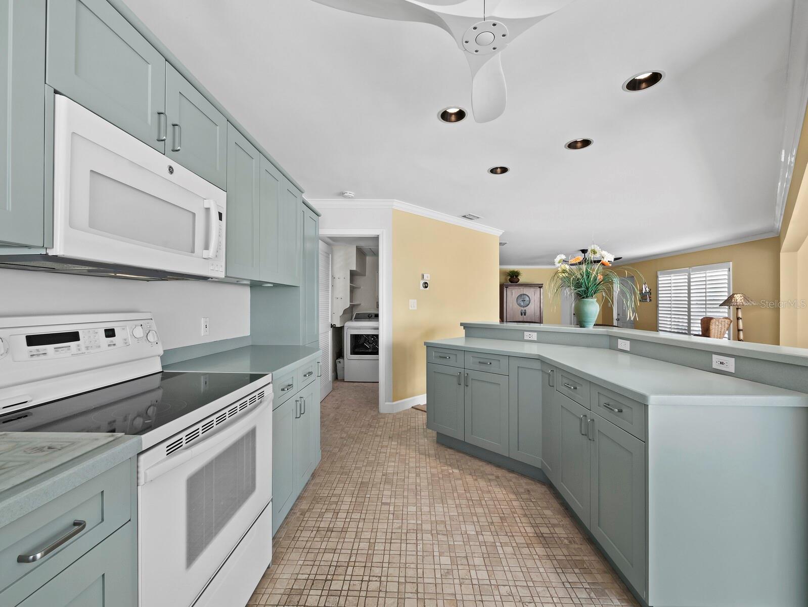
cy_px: 304
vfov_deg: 85.7
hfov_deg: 102.0
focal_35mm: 14
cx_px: 404
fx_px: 327
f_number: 11
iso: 400
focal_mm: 7
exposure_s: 1/10
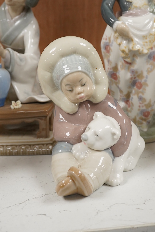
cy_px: 110
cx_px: 84
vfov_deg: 40.3
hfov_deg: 27.5
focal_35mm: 49
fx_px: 316
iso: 2500
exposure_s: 1/160
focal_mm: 30
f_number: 11
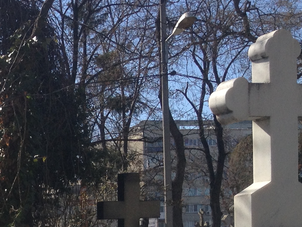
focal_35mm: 117
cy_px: 333
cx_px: -186
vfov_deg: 12.1
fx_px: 1021
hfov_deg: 15.2
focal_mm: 4.28
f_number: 2.4
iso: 50
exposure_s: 1/1314
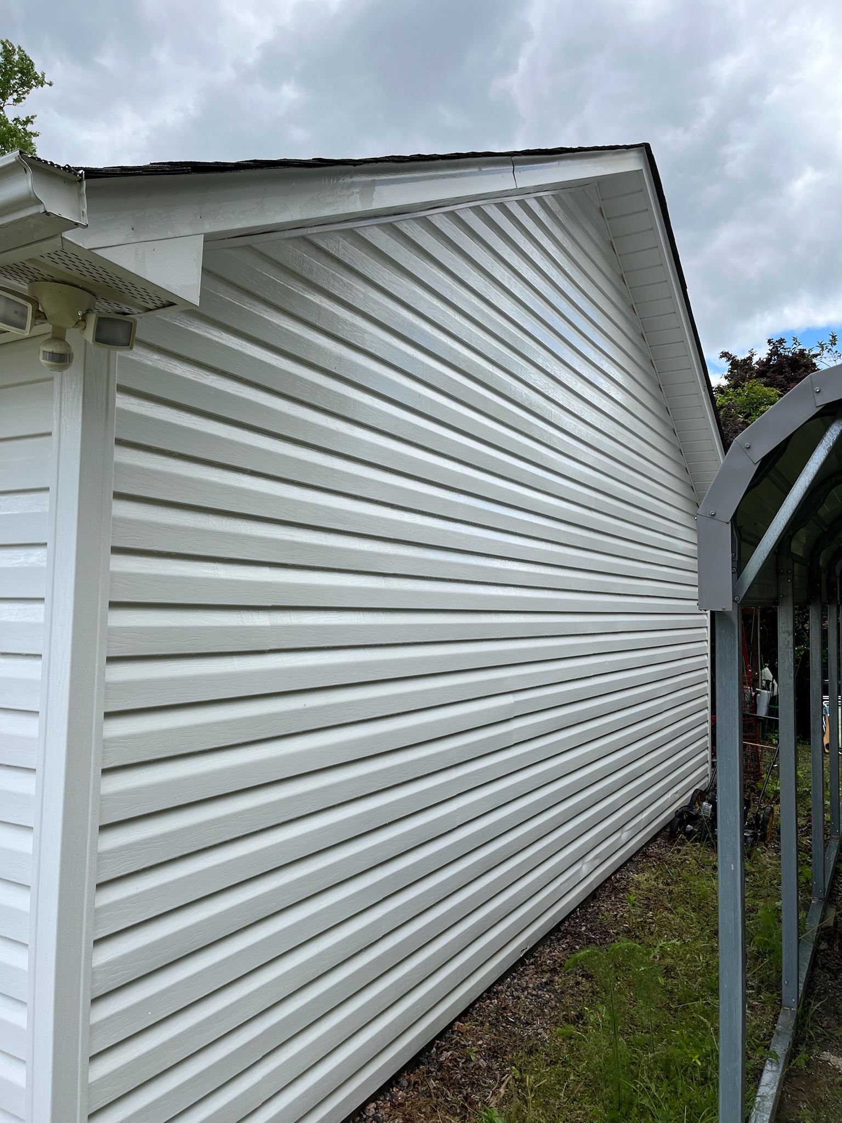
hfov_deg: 53.1
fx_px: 843
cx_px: 421
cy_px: 562
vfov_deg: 67.3
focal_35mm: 26
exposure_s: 1/2358
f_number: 1.6
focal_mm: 5.1
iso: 50
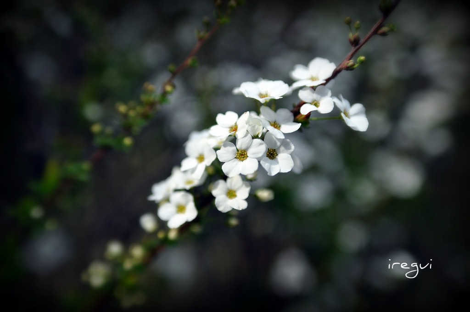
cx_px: 235
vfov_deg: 43.5
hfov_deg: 62.0
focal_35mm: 30
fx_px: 391
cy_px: 156
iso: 200
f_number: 2.5
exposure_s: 1/3200
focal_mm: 20
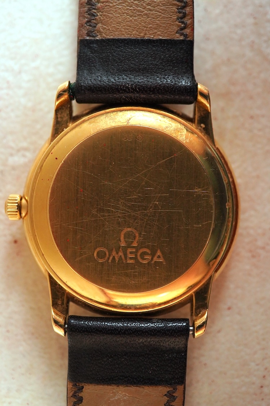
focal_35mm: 45
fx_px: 506
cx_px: 135
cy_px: 203
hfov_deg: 29.9
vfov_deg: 43.6
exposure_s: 1/100
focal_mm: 30
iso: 2500
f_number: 7.1
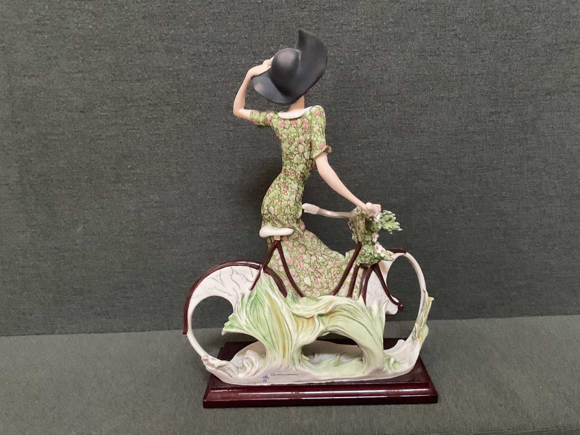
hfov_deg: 61.7
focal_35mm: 29
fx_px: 486
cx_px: 290
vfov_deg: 48.2
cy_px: 218
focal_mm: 3
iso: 400
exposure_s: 1/30
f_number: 1.8
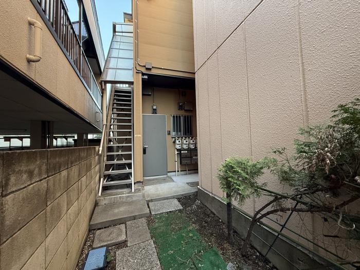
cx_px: 180
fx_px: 146
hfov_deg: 102.1
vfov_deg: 85.7
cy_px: 135
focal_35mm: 14
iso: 320
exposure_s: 1/90
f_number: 2.2
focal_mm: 2.22
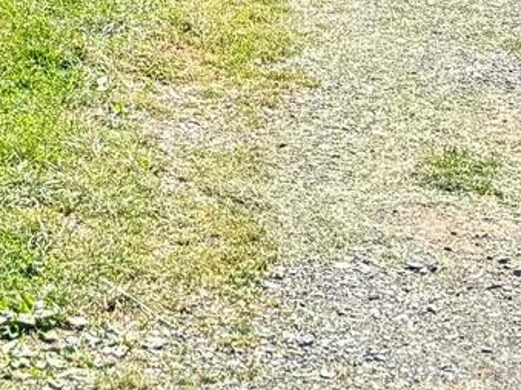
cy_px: -762
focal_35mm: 157
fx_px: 2362
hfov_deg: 12.6
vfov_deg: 8.1
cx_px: 350
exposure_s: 1/880
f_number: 1.6
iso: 50
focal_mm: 5.96
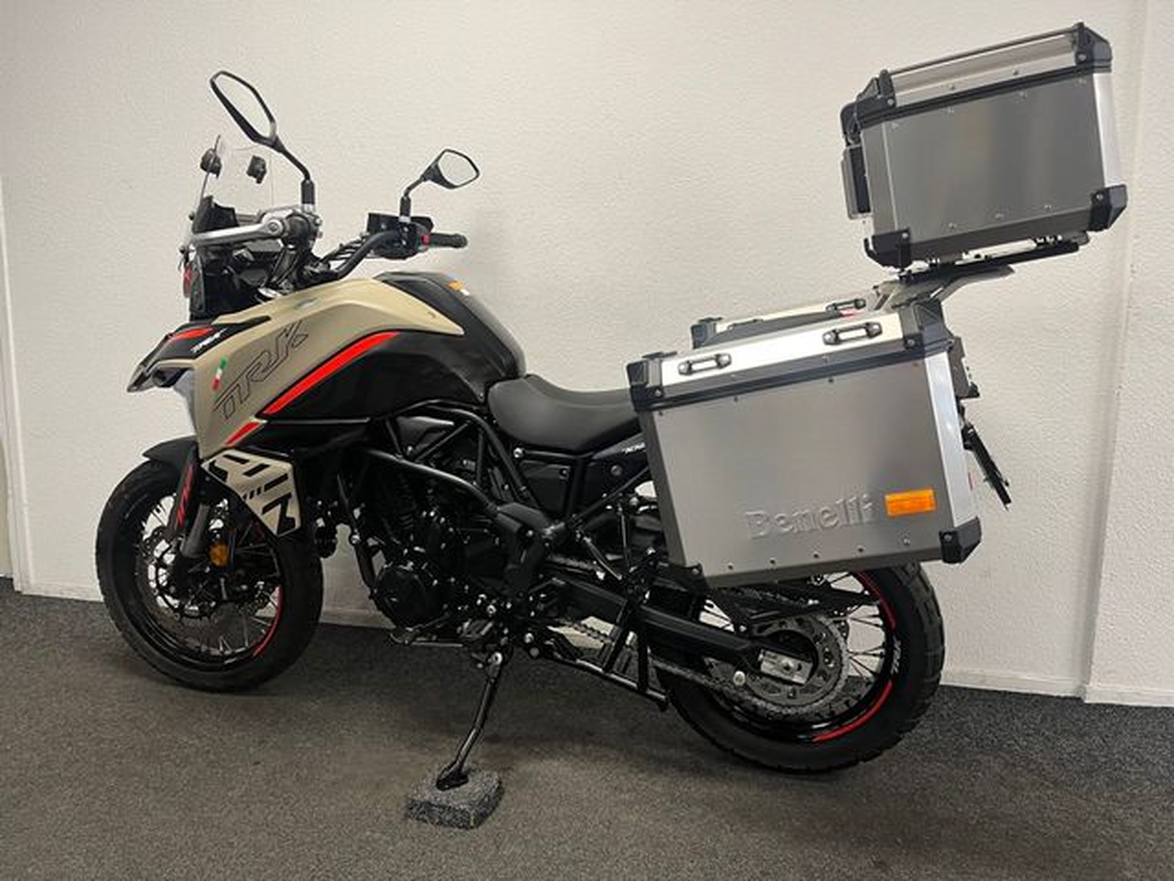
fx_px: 882
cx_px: 587
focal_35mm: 26
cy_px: 440
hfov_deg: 67.3
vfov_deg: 53.1
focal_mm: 5.1
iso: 80
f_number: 1.6
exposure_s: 1/50
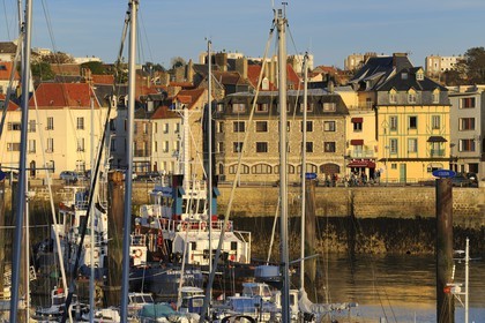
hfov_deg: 12.8
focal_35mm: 160
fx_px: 2155
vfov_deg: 8.6
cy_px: 162
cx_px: 242
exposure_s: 1/160
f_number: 11
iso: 200
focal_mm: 160
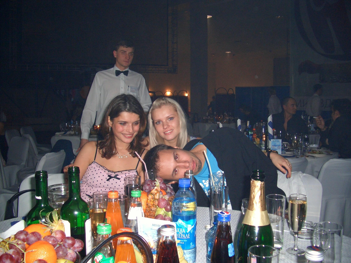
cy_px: 132
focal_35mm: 35
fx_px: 355
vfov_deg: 40.7
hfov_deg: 52.6
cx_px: 176
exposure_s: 1/60
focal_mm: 5.8
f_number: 2.6
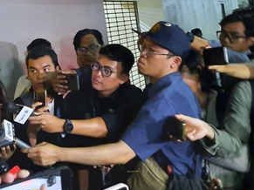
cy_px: 13
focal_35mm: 55
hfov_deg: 32.7
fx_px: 403
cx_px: 14
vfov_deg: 25.6
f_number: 2
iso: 640
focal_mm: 4.6
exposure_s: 1/25
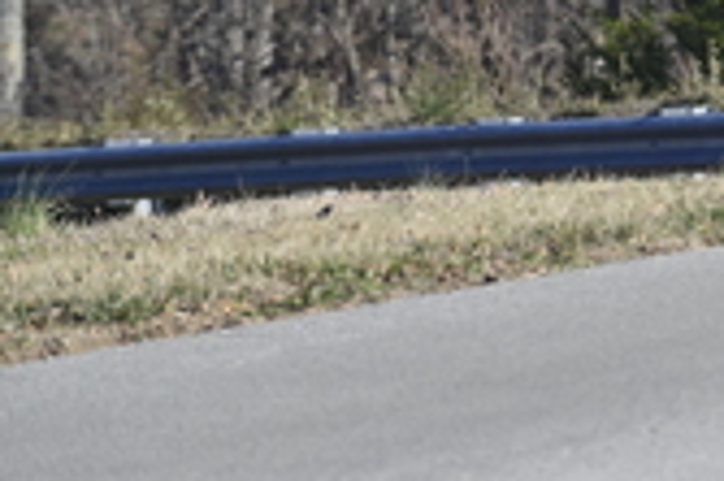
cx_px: 1175
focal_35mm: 461
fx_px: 9262
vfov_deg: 3.0
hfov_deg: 4.4
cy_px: -95
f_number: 11
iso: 250
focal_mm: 140
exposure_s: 1/1000
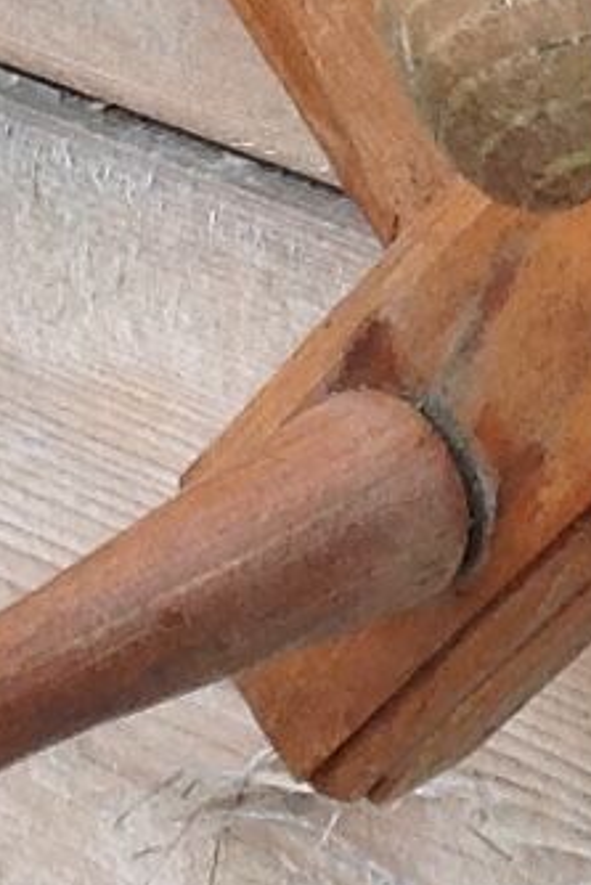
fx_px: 6937
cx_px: 1007
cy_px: -517
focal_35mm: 282
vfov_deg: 7.2
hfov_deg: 4.8
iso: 50
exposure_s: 1/207
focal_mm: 4.28
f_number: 2.4
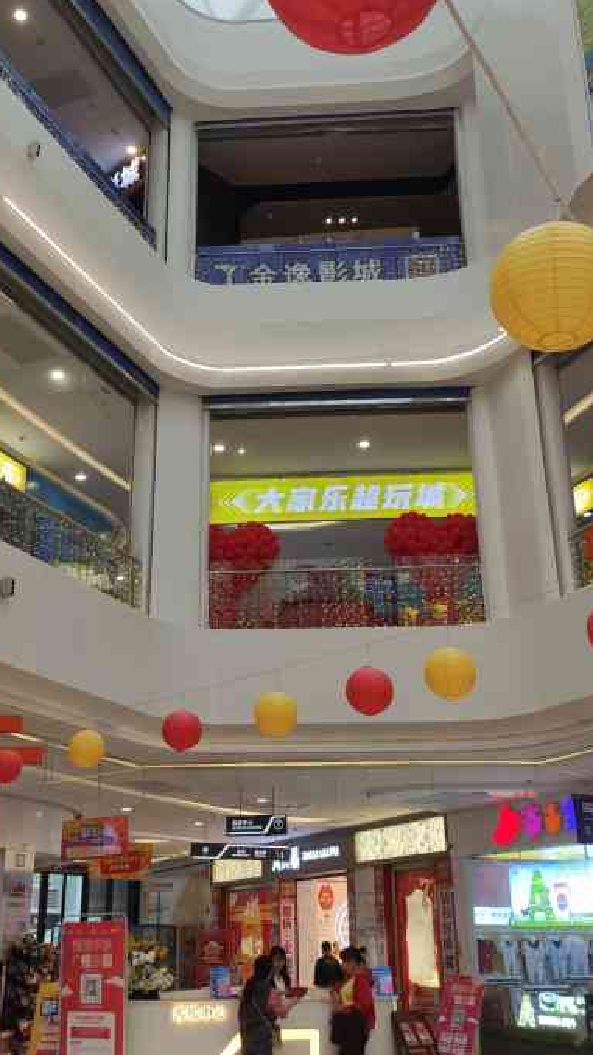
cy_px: 472
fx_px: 1091
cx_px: 257
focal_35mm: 39
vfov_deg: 51.5
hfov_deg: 30.4
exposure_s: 1/100
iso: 122
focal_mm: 4.77
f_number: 1.75
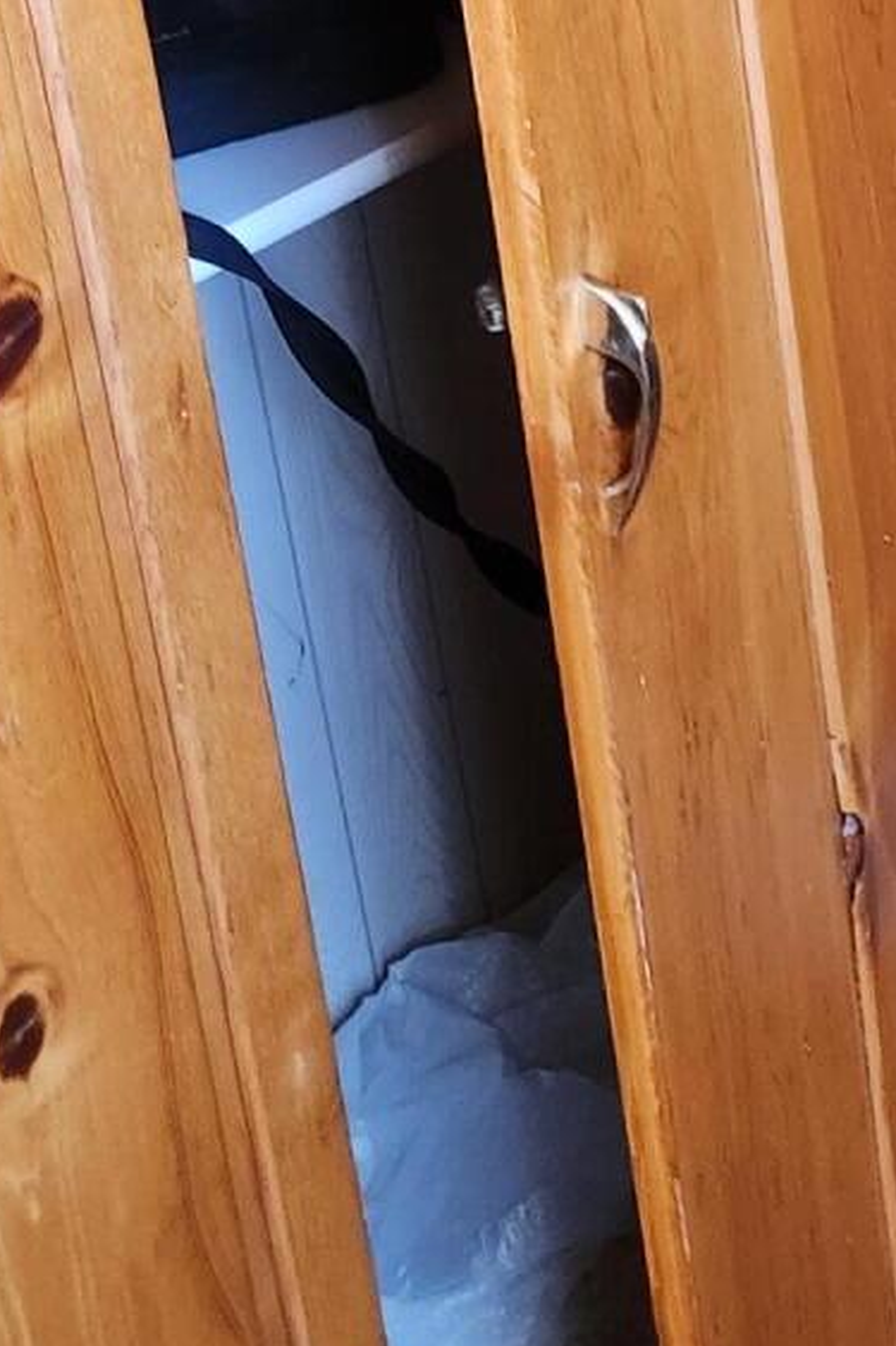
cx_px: 1720
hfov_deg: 13.9
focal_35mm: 85
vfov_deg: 22.4
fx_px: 3175
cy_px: -177
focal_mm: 5.4
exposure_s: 1/60
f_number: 1.8
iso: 640
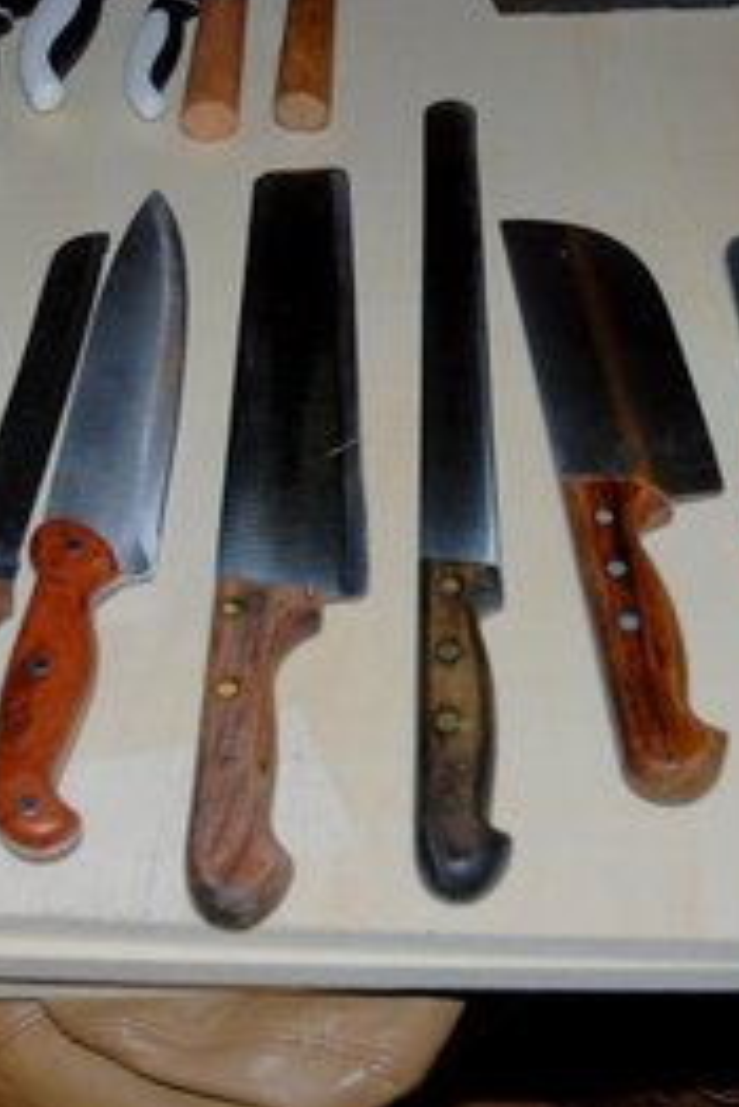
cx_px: 427
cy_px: 554
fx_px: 1691
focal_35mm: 55
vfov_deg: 36.2
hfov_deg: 24.6
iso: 200
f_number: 3.8
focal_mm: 24
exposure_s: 1/60
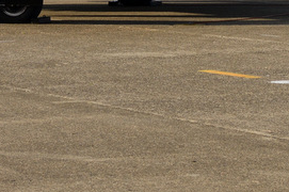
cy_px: -145
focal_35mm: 213
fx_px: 1708
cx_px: 49
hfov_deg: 9.6
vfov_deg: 6.3
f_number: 8
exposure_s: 1/250
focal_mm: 48
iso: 100
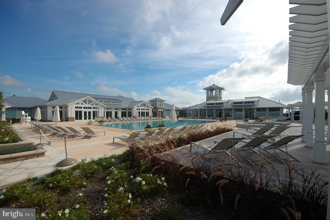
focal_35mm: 15
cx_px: 165
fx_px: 137
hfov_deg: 100.4
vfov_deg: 77.2
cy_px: 110
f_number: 11
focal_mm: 10
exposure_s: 1/400
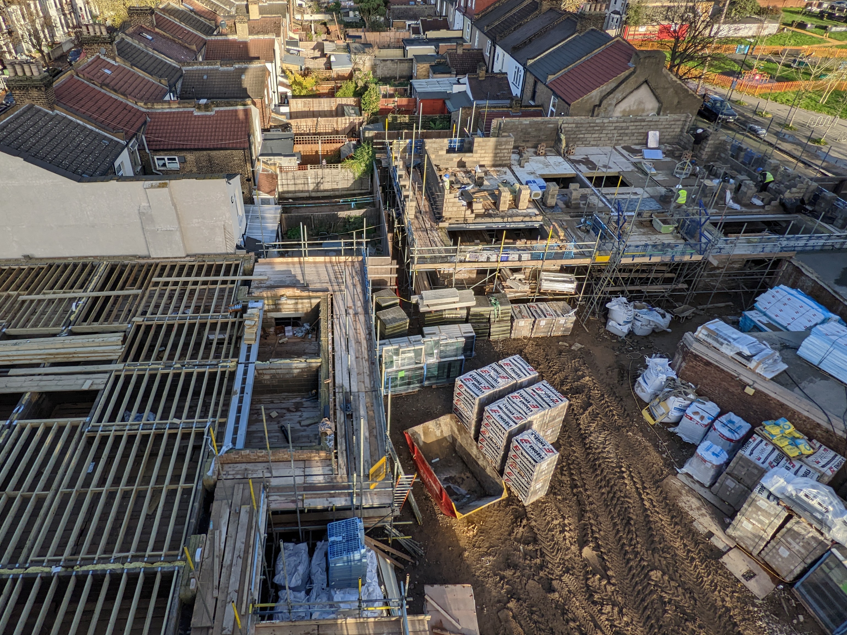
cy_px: 270
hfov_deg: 78.4
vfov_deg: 63.1
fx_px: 514
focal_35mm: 21
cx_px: 353
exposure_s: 1/613
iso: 32
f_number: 2.2
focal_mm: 2.22
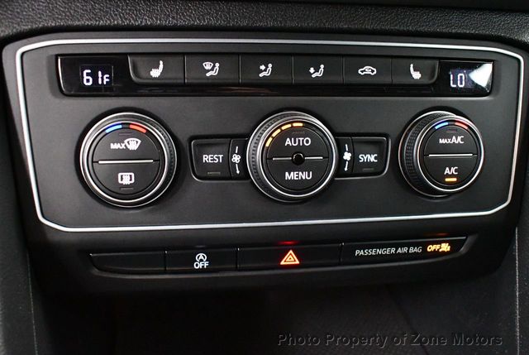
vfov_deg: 37.0
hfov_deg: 53.1
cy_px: 178
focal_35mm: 36
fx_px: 530
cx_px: 264
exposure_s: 1/60
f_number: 3.5
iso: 11400
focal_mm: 18
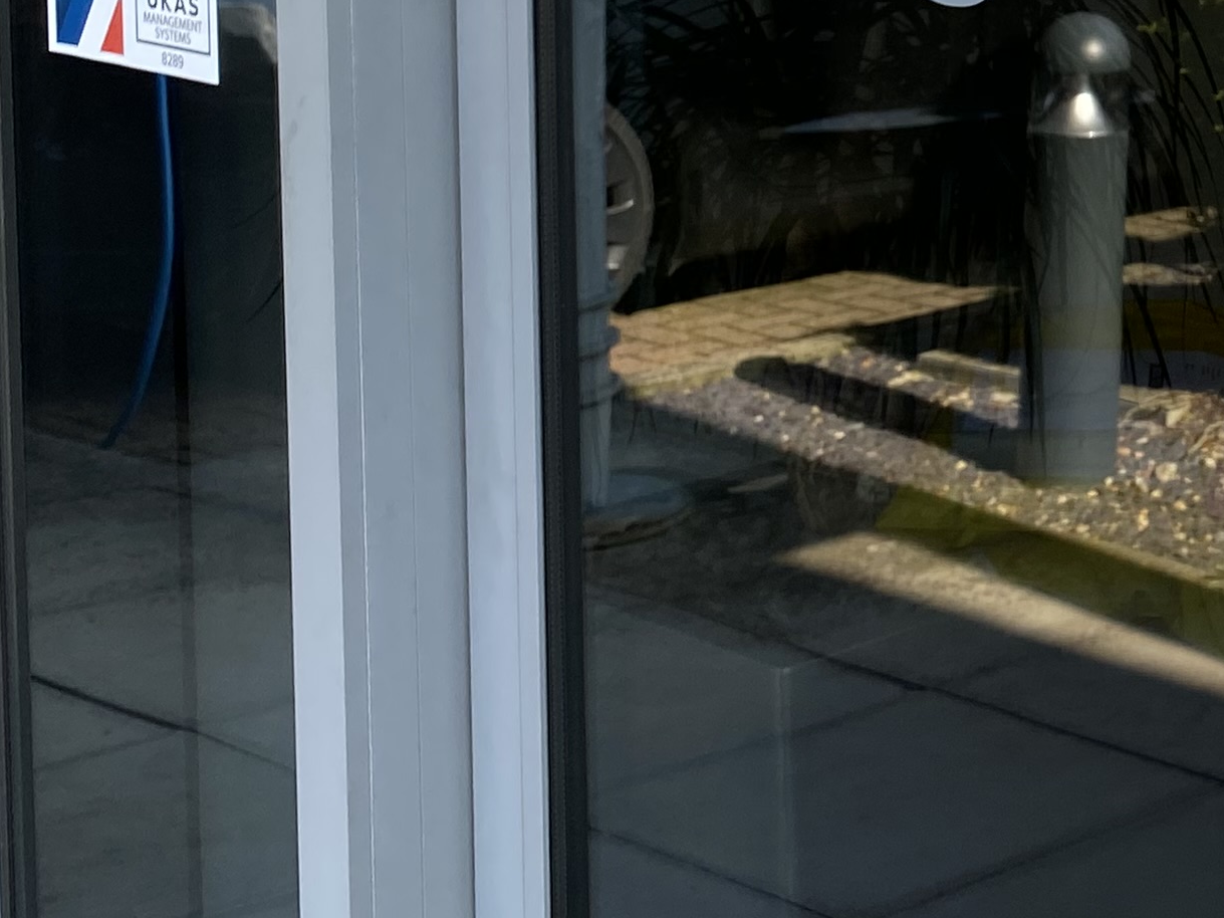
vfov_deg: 16.6
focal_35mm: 86
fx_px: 3041
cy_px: -127
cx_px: 1717
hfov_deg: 20.2
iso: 32
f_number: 1.8
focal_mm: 4.25
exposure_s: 1/358
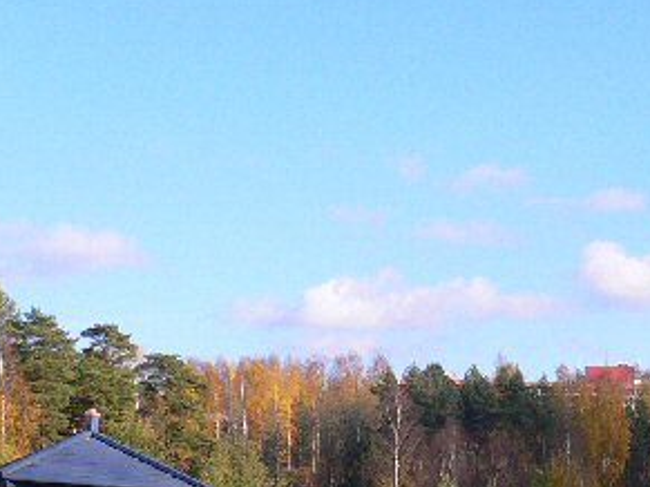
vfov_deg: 16.1
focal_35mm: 89
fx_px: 1671
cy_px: 537
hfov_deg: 21.3
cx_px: 648
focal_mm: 5.8
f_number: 5.6
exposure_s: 1/200
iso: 80
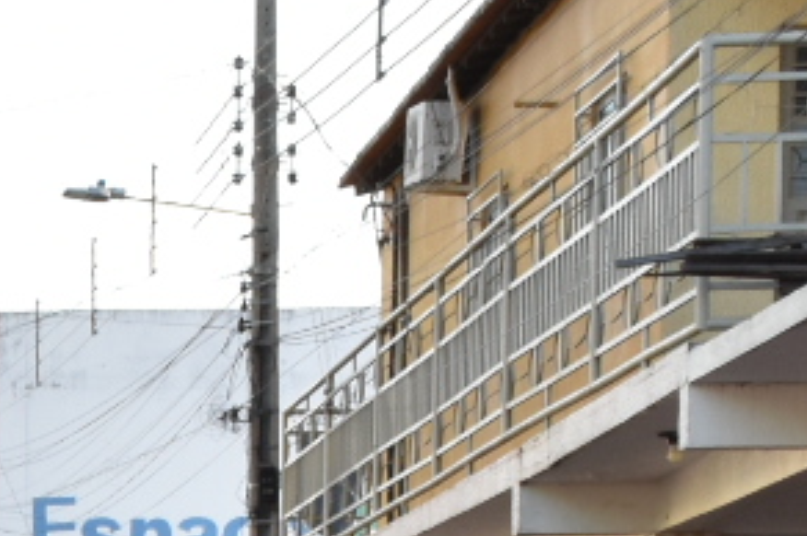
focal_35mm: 200
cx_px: -732
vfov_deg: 6.5
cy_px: 1252
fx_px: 4478
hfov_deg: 9.7
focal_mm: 24
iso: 400
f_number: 11
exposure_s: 1/100
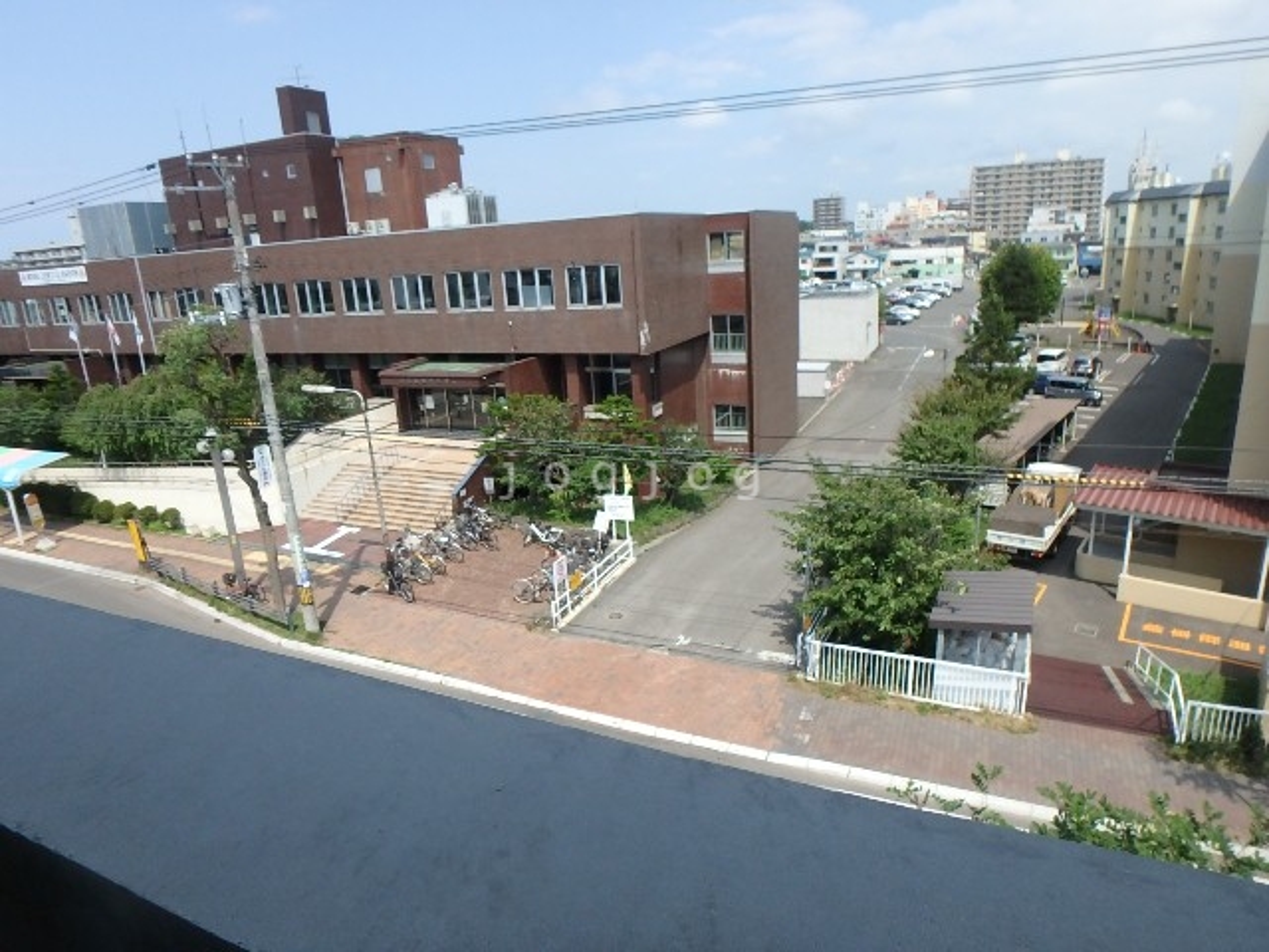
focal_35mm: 21
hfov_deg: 79.0
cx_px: 634
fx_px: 770
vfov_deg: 63.4
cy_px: 476
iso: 125
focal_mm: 3.7
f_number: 3.5
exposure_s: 1/1000
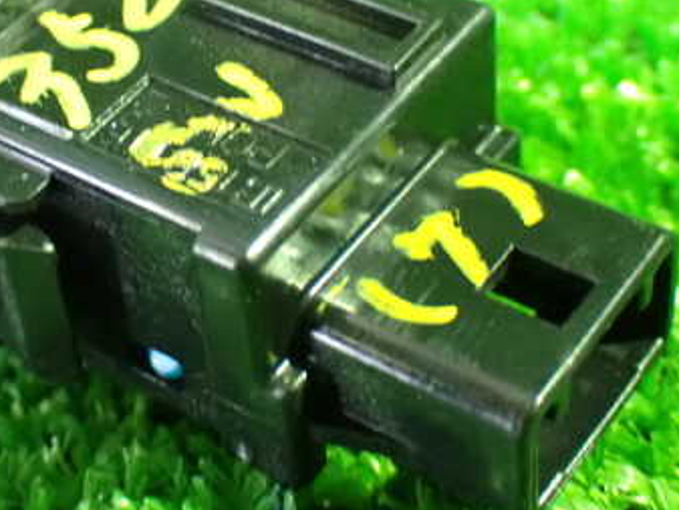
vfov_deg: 16.5
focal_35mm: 89
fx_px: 1746
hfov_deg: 21.9
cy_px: 143
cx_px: 210
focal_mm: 9.01
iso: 1600
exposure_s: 1/13
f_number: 3.2
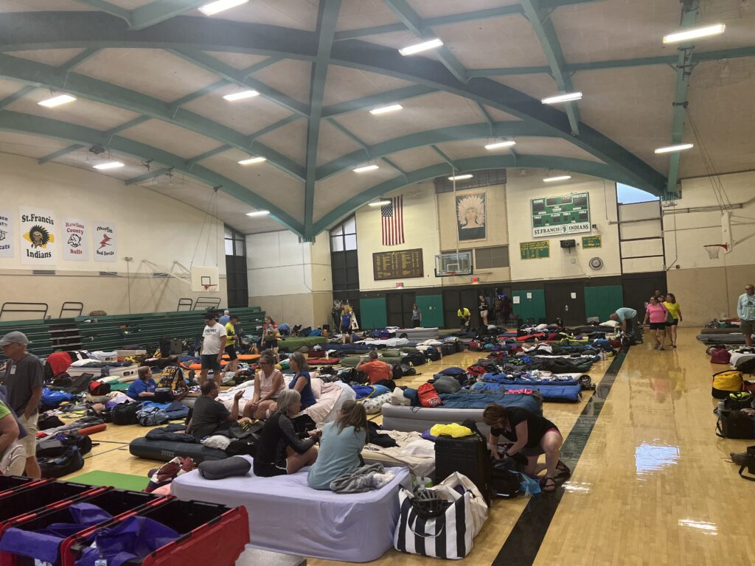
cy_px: 283
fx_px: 567
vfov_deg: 53.1
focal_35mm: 26
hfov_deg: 67.3
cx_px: 378
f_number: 1.5
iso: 125
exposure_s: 1/120
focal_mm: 5.7
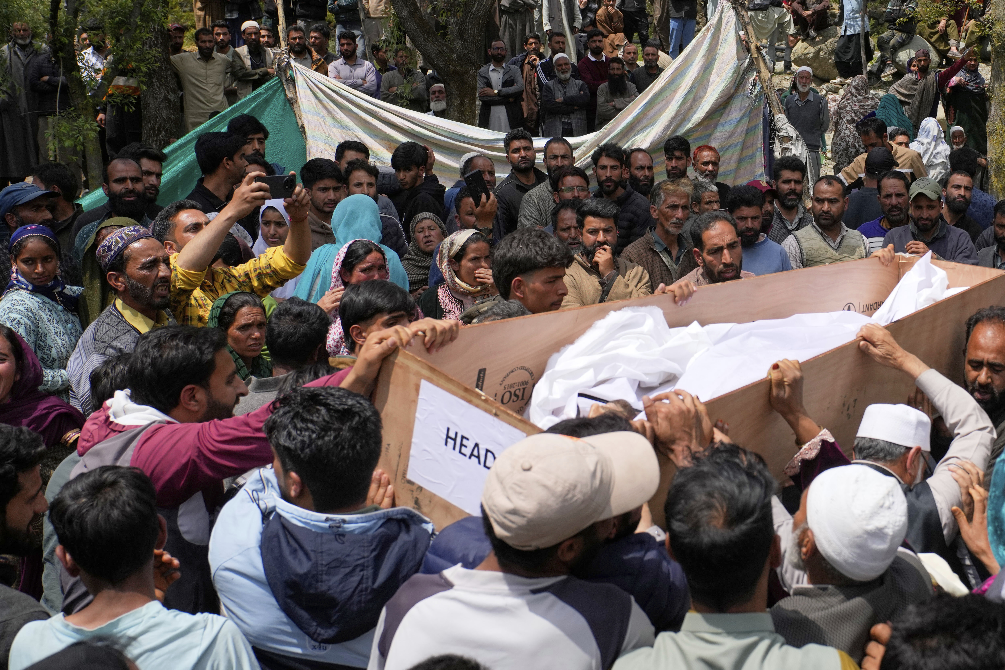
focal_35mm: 53
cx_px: 772
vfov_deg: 25.5
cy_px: 308
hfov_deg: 36.5
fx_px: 1479
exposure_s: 1/4000
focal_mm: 34
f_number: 5.6
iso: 500
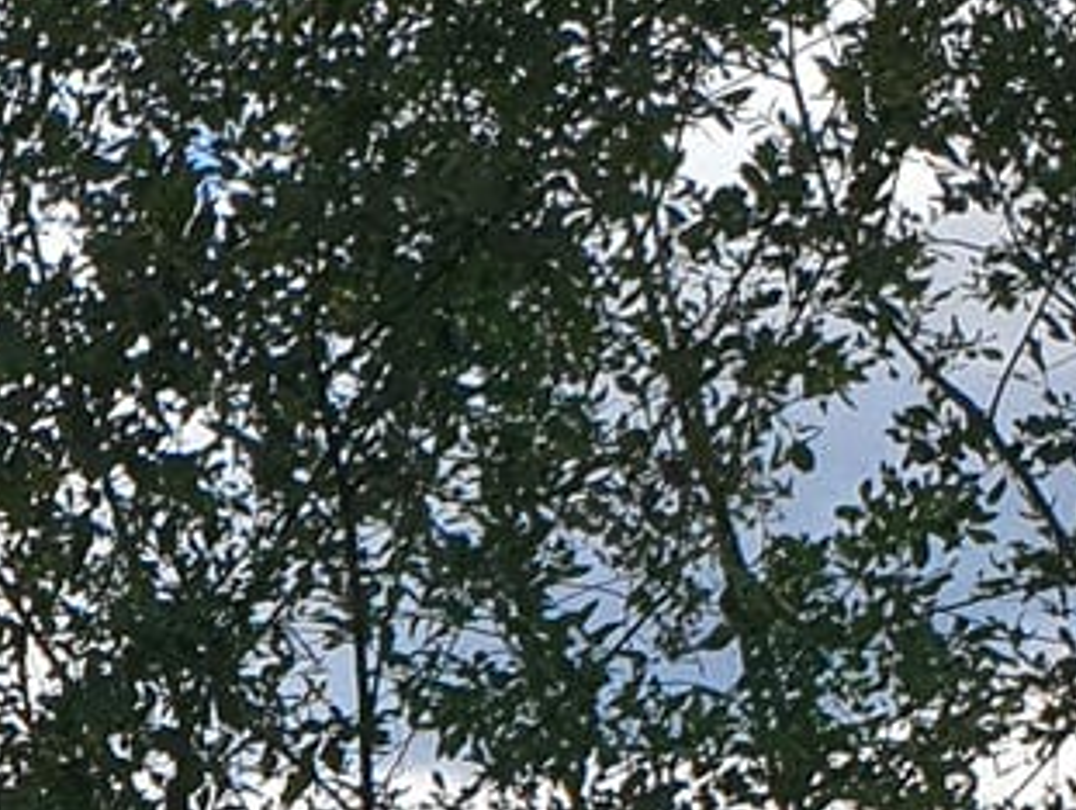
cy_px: 1558
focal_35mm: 167
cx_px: -886
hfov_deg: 11.0
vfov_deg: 8.5
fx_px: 5197
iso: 50
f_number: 2.4
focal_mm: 4.3
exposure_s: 1/1534
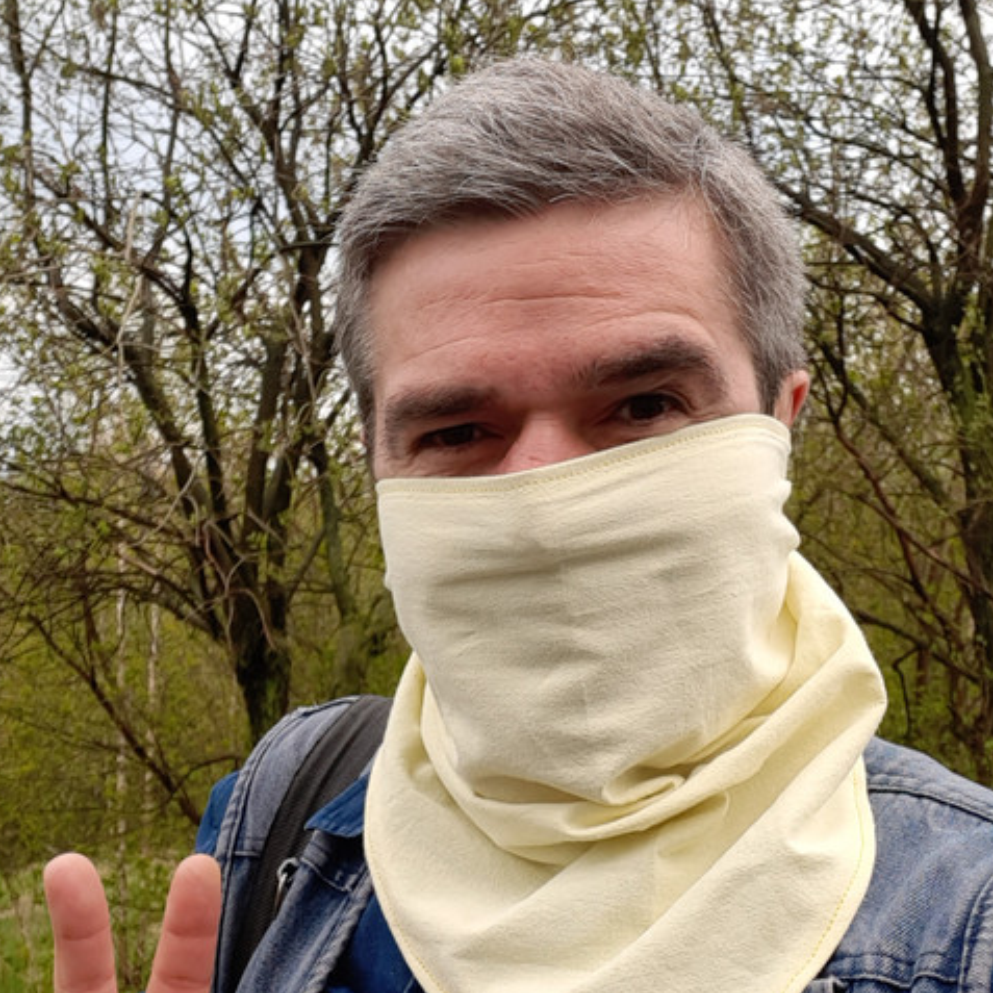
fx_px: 1493
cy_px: 575
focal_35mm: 46
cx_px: 529
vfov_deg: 36.7
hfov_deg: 36.8
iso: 40
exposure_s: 1/429
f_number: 2
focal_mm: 3.75
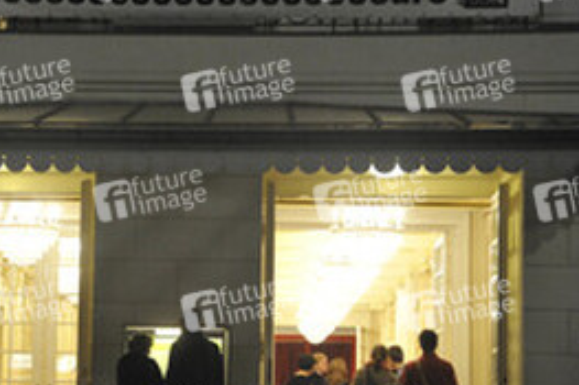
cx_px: 179
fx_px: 1816
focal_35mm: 113
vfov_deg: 12.1
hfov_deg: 18.0
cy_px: 251
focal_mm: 66
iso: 6400
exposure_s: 1/100
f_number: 5.6
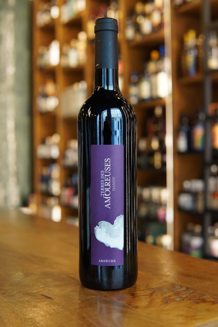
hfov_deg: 29.9
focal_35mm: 45
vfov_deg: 43.6
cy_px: 164
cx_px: 109
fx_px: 409
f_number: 2.8
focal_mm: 30
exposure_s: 1/160
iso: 1600
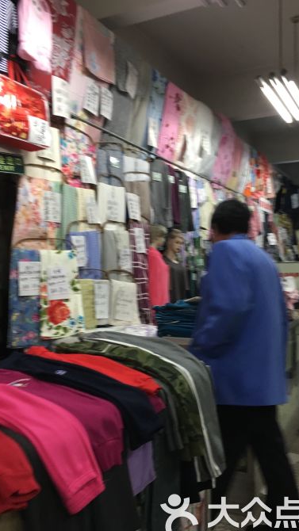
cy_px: 277
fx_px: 465
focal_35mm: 33
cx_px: 151
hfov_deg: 35.6
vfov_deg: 59.5
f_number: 2.2
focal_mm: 4.15
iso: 125
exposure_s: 1/33
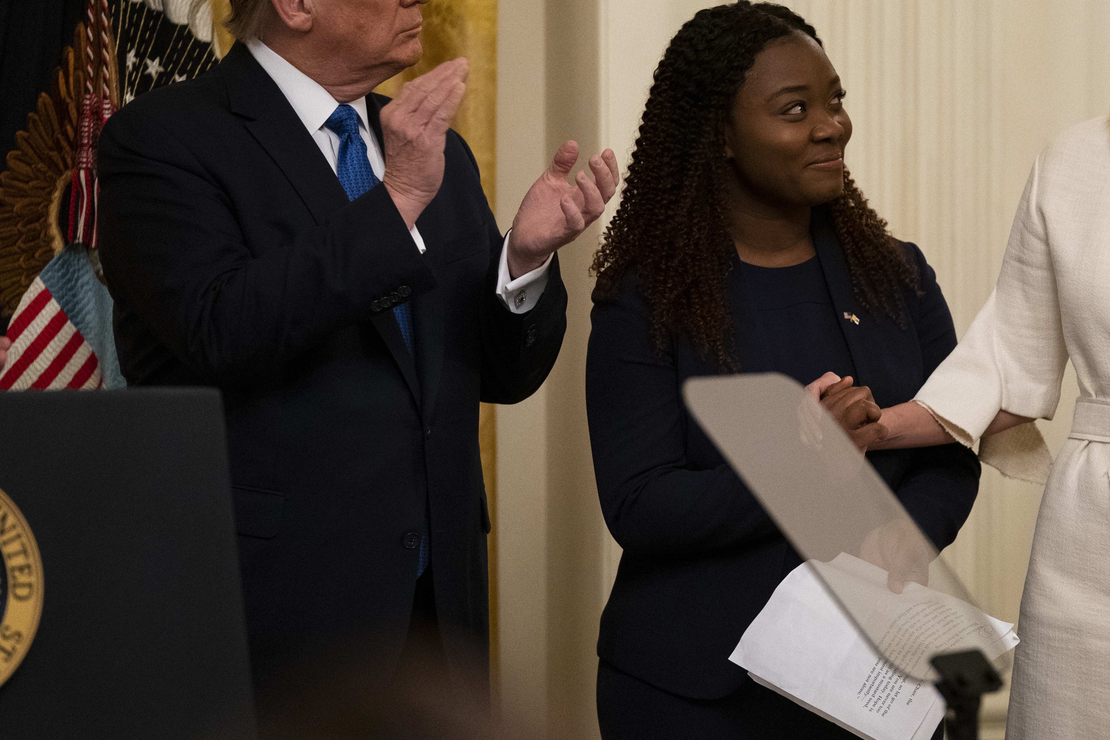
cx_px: 767
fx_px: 6690
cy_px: 363
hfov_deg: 9.5
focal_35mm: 217
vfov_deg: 6.3
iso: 5000
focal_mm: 146
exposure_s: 1/250
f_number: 2.8
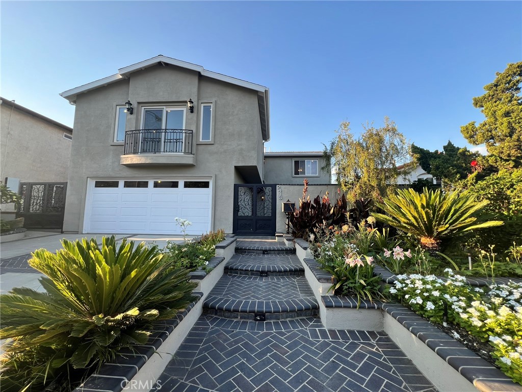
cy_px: 196
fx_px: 196
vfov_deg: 89.9
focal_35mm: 13
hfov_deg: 106.2
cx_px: 261
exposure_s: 1/218
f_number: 1.8
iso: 32
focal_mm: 1.57
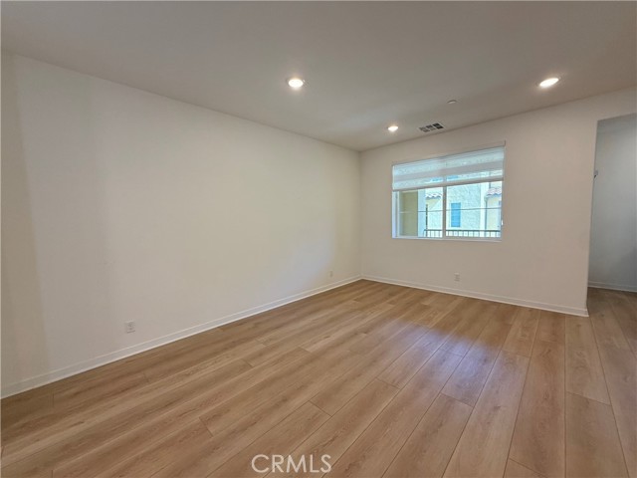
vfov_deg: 85.7
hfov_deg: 102.1
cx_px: 318
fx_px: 258
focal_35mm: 14
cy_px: 239
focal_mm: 2.22
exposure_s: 1/120
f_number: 2.2
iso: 160
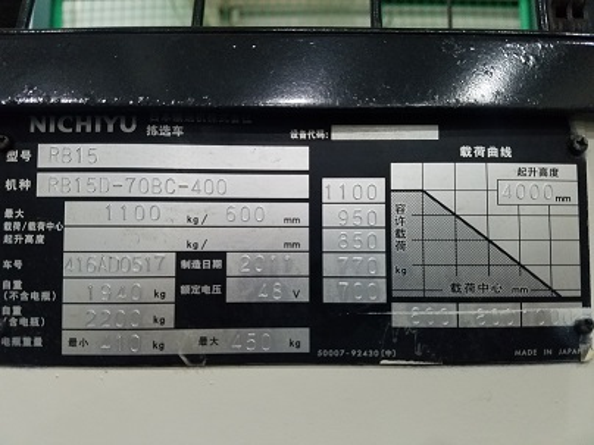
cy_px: 222
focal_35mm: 26
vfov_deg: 53.1
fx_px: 446
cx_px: 297
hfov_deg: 67.3
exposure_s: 1/50
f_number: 1.7
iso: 400
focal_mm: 4.2
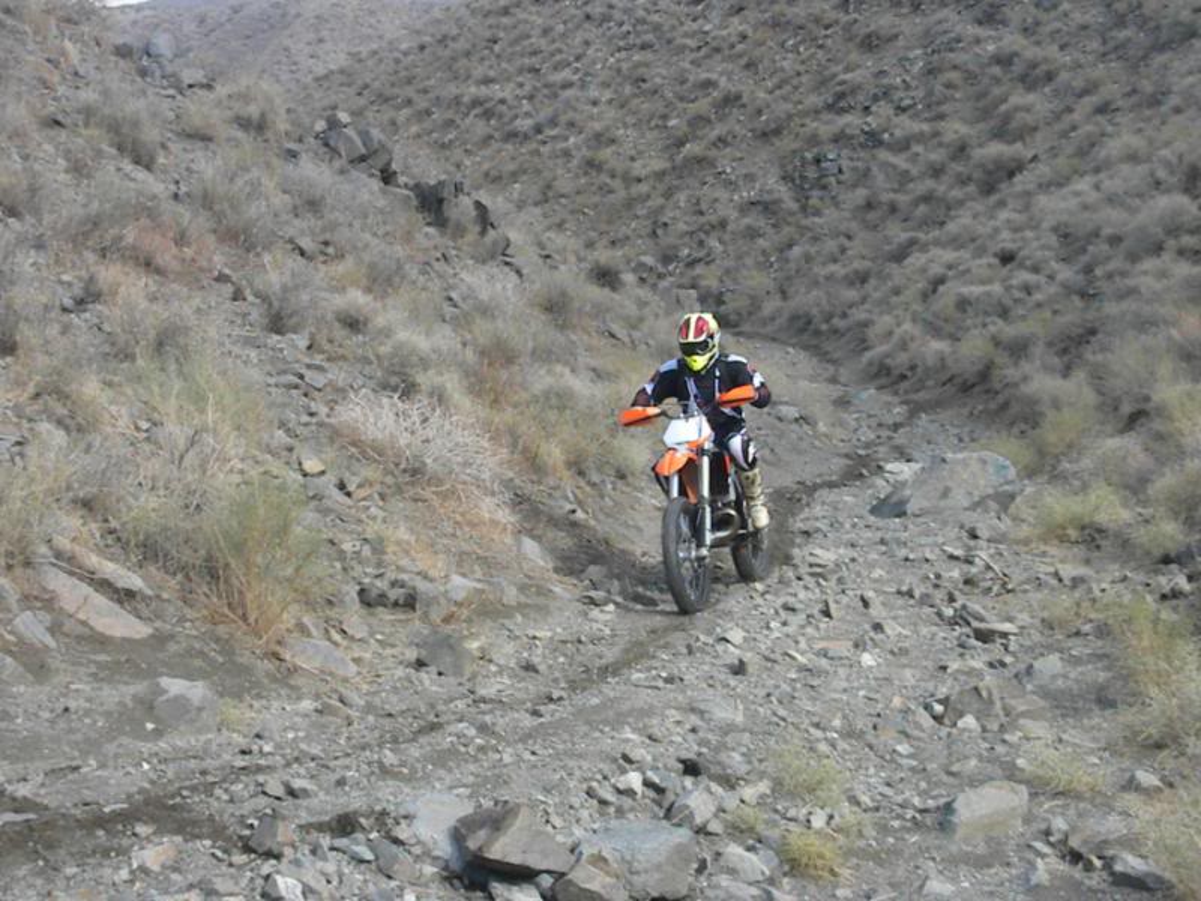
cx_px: 600
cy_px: 450
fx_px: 2082
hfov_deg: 32.2
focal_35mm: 60
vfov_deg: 24.4
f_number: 13
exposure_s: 1/202
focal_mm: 10.7
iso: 640
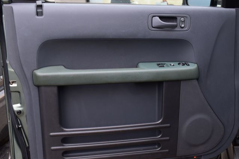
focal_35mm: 44
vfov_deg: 30.8
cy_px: 80
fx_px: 289
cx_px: 120
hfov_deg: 45.0
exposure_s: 1/15
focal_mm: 29
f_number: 6.3
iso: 450
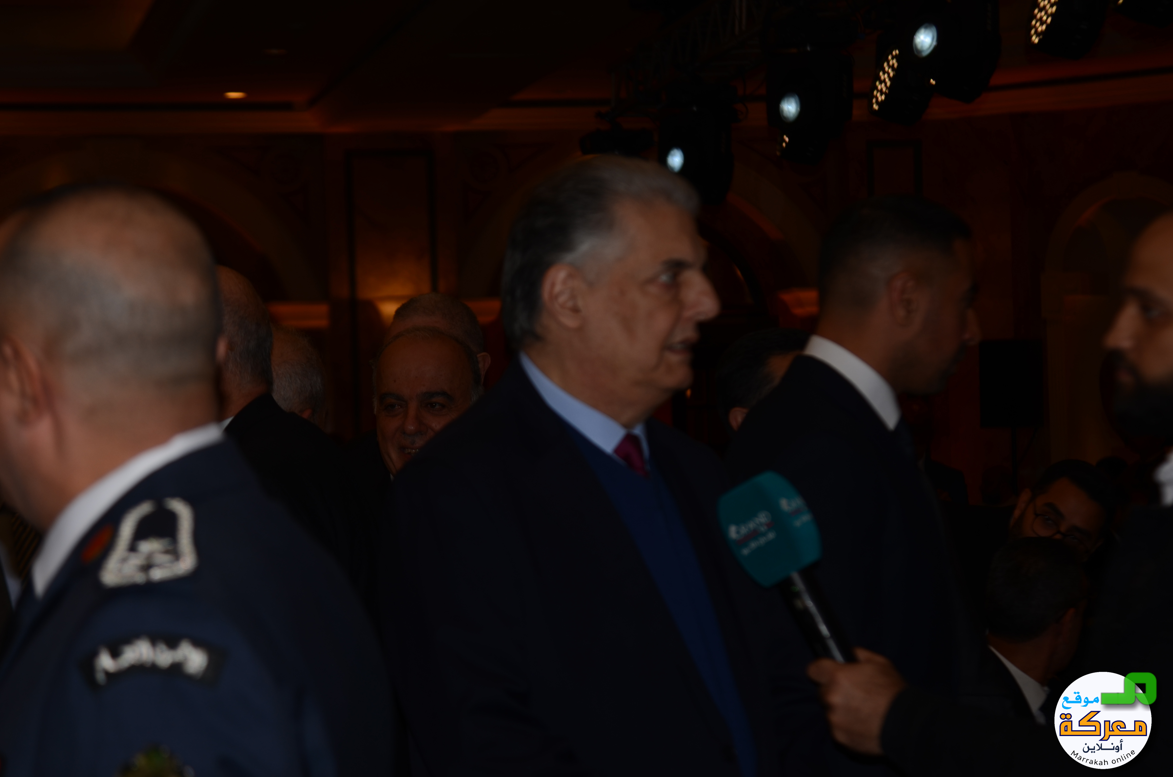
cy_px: 388
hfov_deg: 18.2
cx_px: 586
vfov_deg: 12.1
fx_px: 3658
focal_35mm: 112
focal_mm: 75
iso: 100
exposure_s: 1/250
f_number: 4.5
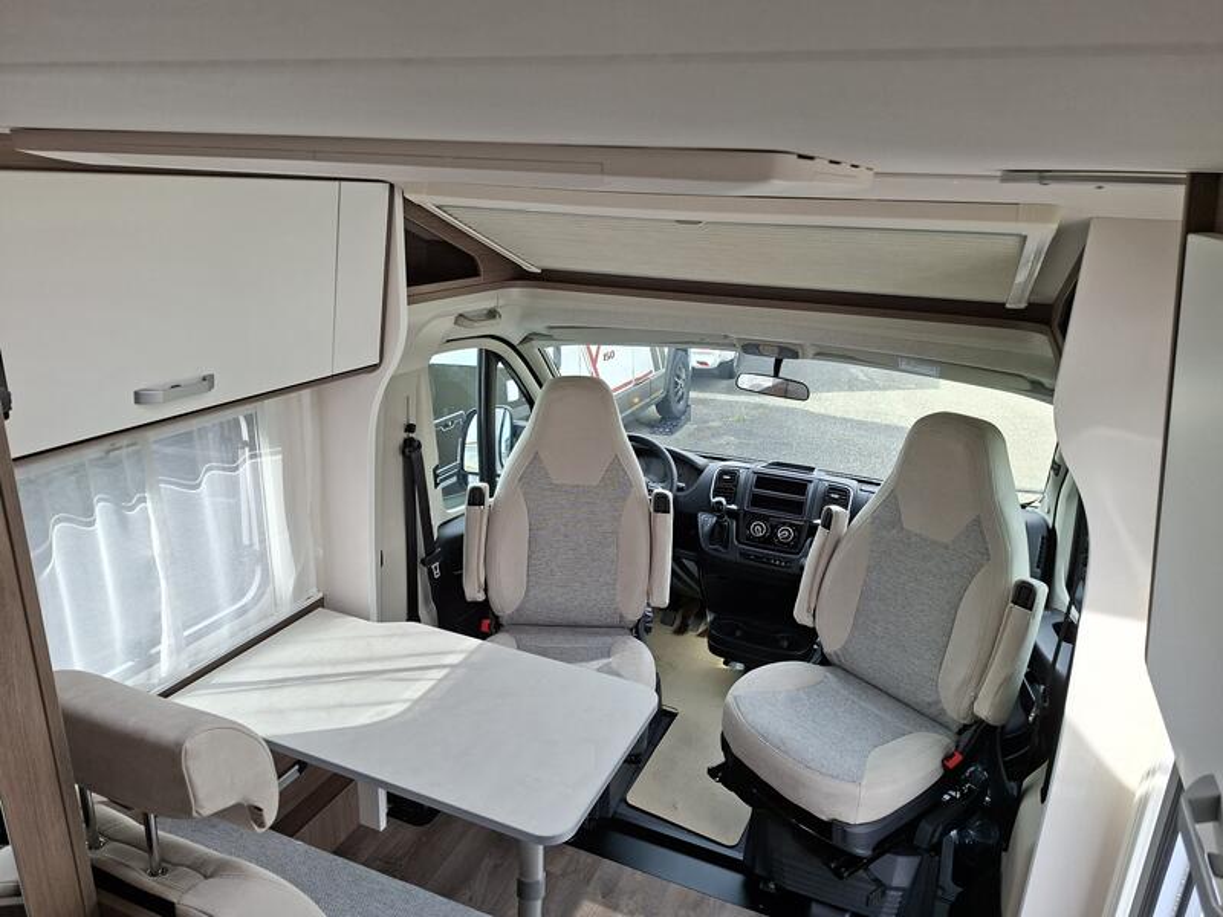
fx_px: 813
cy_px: 458
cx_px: 612
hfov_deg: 73.9
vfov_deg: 58.9
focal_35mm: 23
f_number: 1.8
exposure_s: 1/312
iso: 50
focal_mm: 5.54
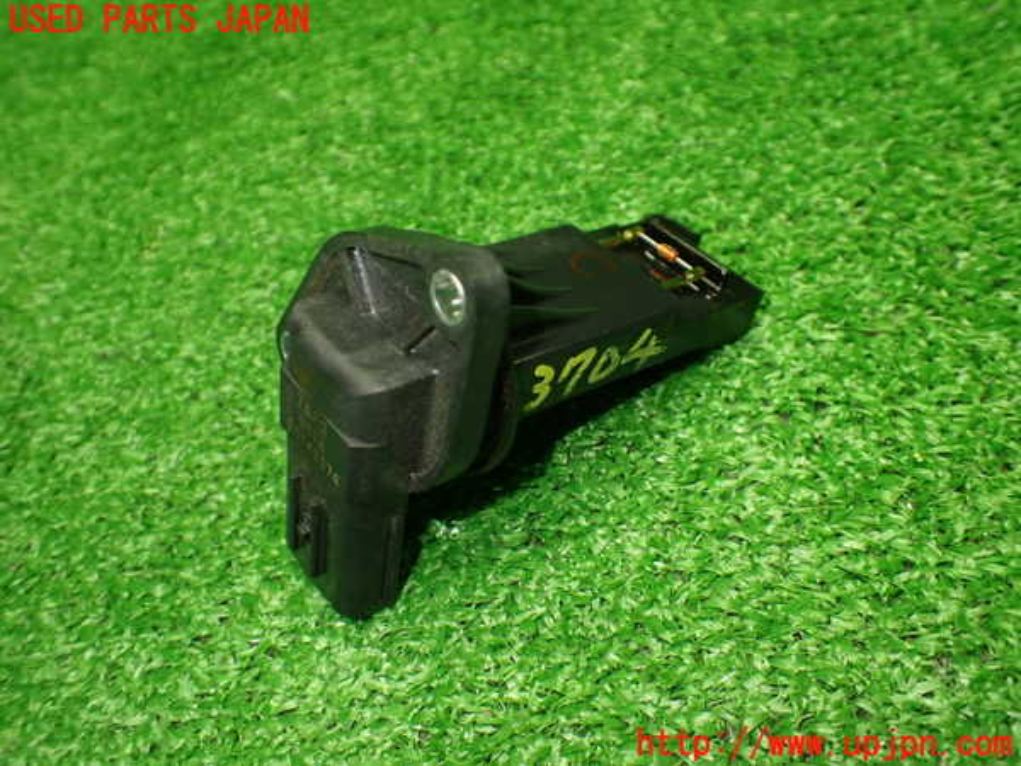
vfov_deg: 46.8
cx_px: 510
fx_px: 885
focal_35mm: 30
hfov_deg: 60.0
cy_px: 383
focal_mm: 5.4
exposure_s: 1/125
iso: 500
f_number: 2.3
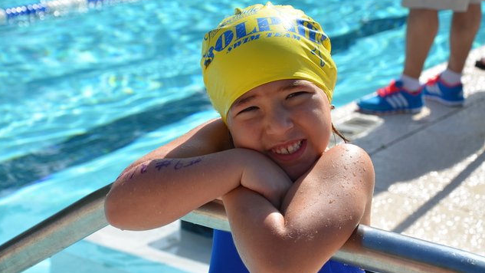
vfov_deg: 13.1
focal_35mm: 92
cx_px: 241
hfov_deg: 23.2
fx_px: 1183
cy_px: 151
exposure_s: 1/250
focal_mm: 58
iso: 110
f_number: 8
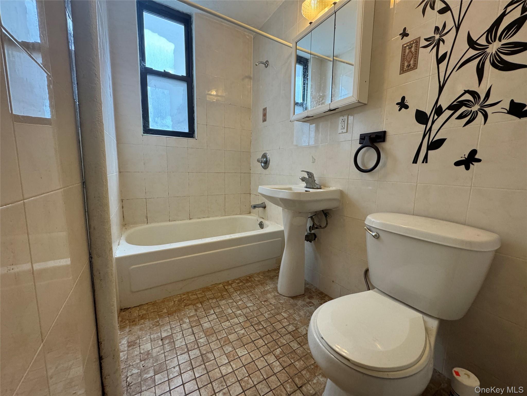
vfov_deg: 85.7
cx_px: 264
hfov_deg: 102.1
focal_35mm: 14
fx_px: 213
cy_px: 198
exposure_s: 1/120
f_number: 2.2
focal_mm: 2.22
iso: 250
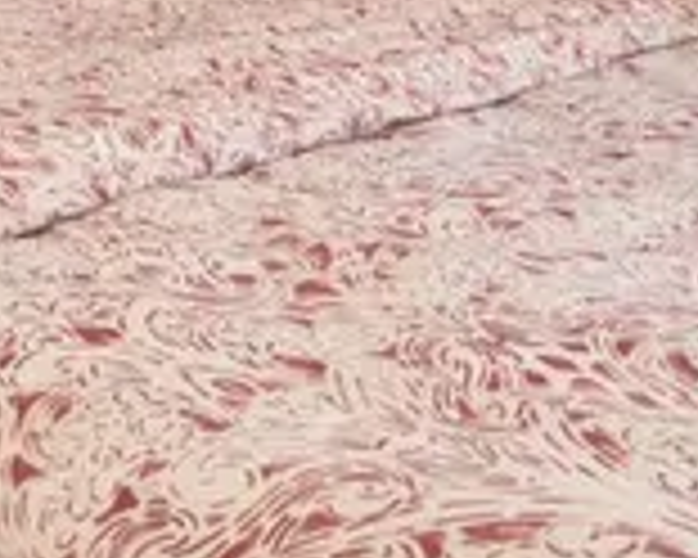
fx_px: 1591
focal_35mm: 77
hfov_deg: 24.2
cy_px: -382
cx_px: 95
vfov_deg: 17.1
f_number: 4.5
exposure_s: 1/80
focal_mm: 10
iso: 200
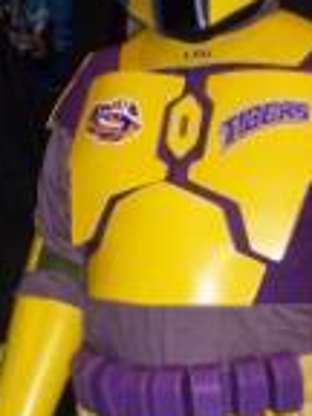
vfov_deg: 16.1
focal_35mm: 120
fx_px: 1442
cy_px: 399
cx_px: 84
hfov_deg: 12.3
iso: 200
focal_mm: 7.54
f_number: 2.8
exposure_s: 1/30
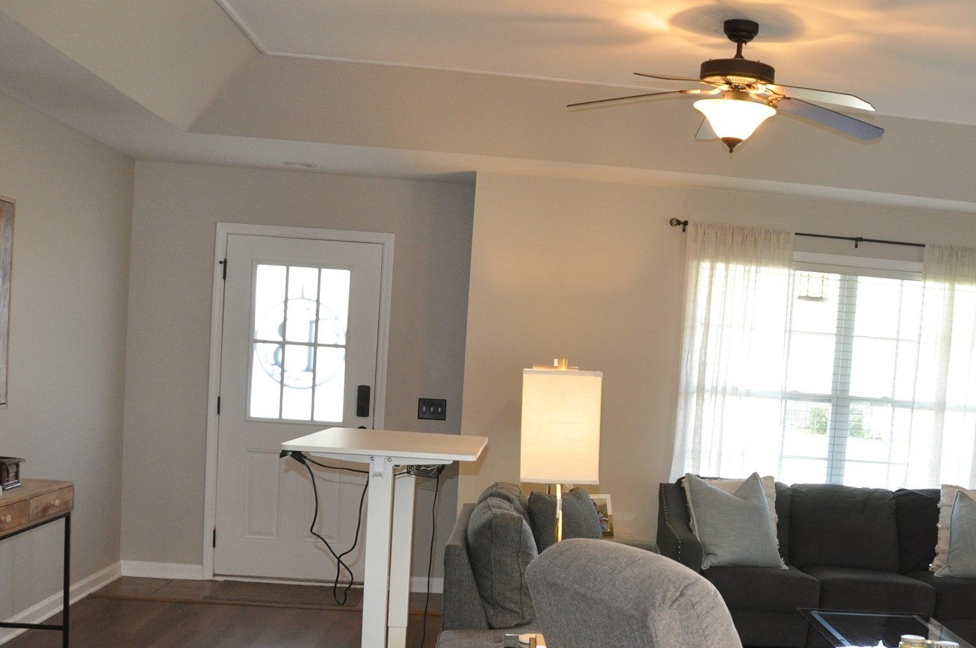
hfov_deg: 42.4
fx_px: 1218
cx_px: 723
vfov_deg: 29.4
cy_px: 474
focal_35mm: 45
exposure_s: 1/100
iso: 800
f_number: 3.5
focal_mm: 18
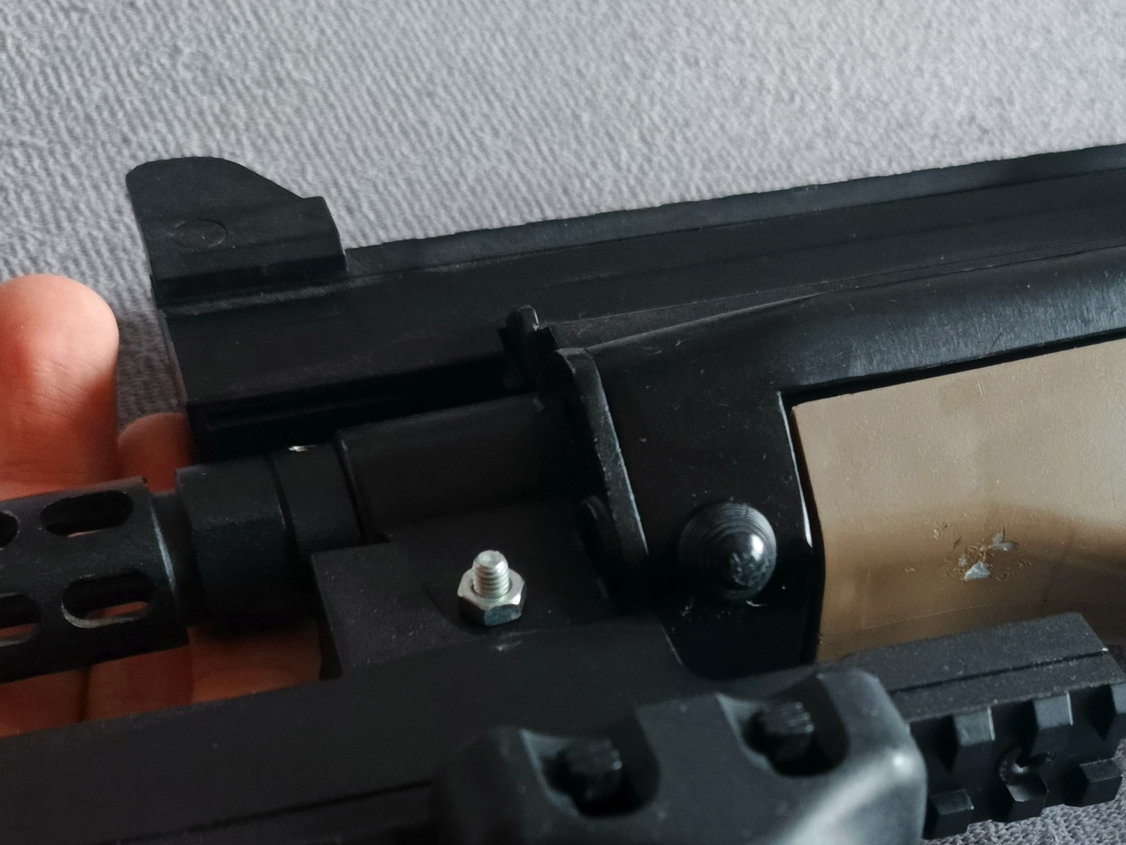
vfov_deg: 28.3
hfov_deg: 37.9
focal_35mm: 49
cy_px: 788
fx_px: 1594
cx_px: 848
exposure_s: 1/33.3
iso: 3271
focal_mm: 5.25
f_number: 1.75
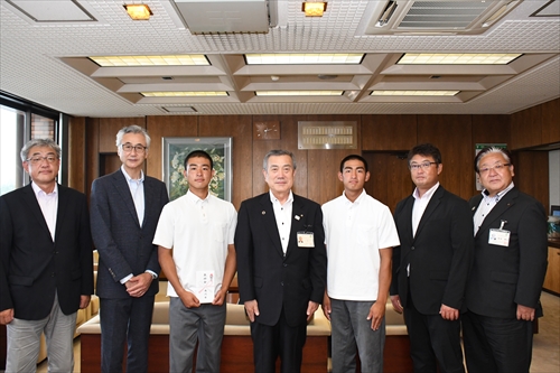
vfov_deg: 41.7
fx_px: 490
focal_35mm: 32
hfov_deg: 59.5
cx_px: 280
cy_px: 186
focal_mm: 21
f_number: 6.3
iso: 2500
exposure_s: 1/250
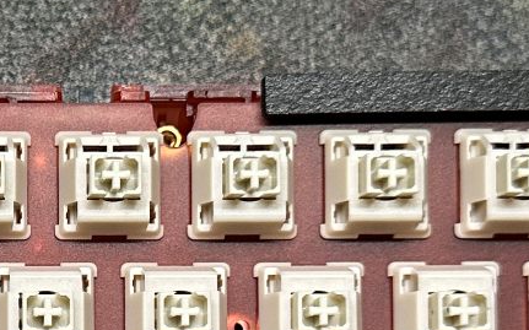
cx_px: -77
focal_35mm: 118
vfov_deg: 10.9
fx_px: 1701
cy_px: 380
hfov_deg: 17.0
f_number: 1.78
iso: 250
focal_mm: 6.86
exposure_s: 1/60
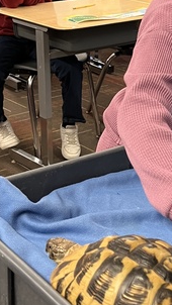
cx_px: 169
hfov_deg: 15.8
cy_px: 132
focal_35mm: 75
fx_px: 608
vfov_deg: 28.2
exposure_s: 1/60
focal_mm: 5.1
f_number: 1.6
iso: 250
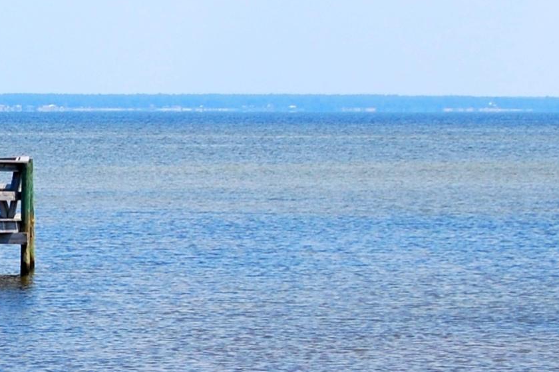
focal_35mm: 295
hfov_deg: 6.9
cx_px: -183
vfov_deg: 4.7
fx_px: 4572
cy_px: 213
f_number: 9
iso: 200
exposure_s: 1/320
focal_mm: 55
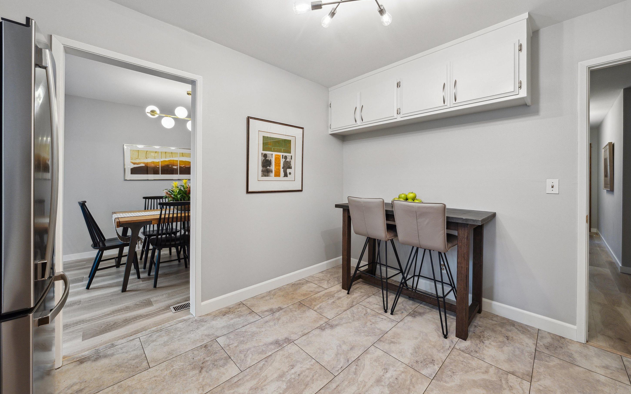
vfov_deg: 78.4
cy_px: 175
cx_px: 310
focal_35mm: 14
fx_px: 241
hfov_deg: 105.3
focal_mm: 13
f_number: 9
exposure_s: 1/5
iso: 160
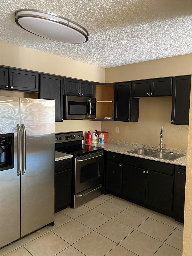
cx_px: 96
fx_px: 192
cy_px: 128
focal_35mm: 26
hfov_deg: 53.1
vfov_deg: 67.3
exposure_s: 1/31
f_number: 1.8
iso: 640
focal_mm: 4.25
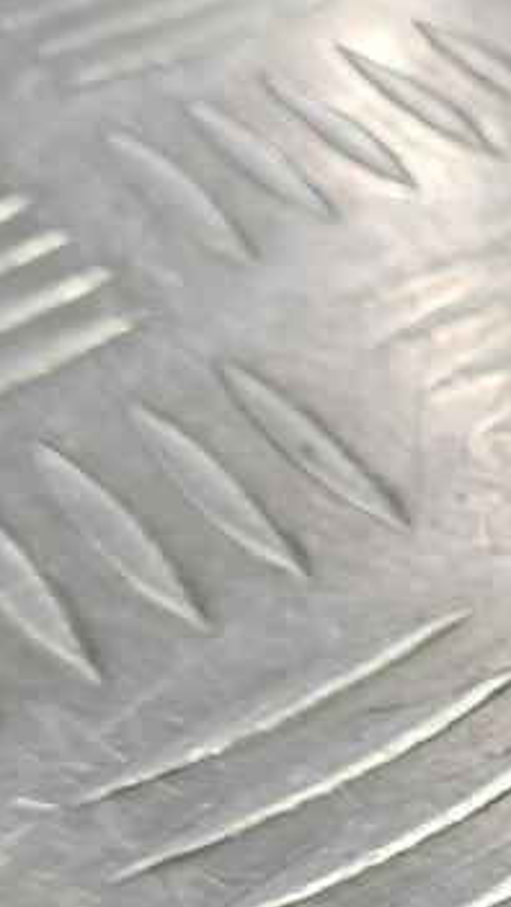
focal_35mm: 73
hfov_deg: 13.3
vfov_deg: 28.2
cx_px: 1133
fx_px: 1755
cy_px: 762
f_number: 1.6
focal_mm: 4.11
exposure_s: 1/50
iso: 118
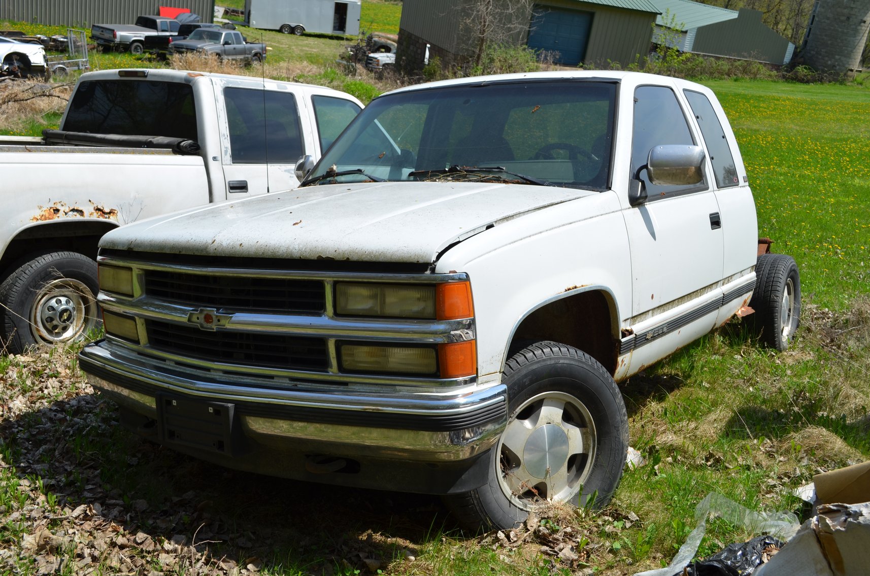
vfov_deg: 36.7
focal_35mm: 36
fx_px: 868
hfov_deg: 53.2
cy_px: 288
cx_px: 435
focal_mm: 24
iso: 100
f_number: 8
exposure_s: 1/250
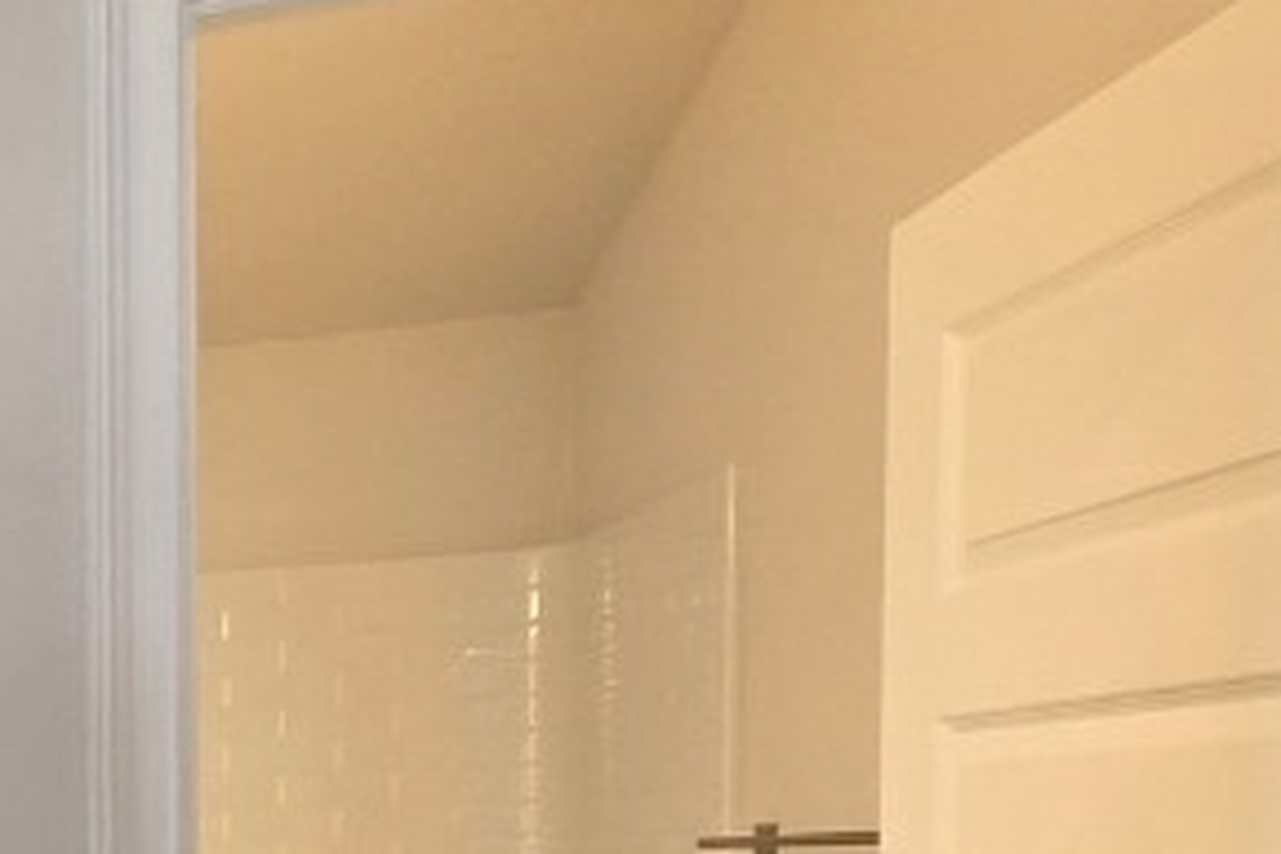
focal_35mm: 48
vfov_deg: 25.8
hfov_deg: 25.5
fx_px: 1708
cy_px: 961
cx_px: -801
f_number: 2.2
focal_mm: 2.2
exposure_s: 1/60
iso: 160
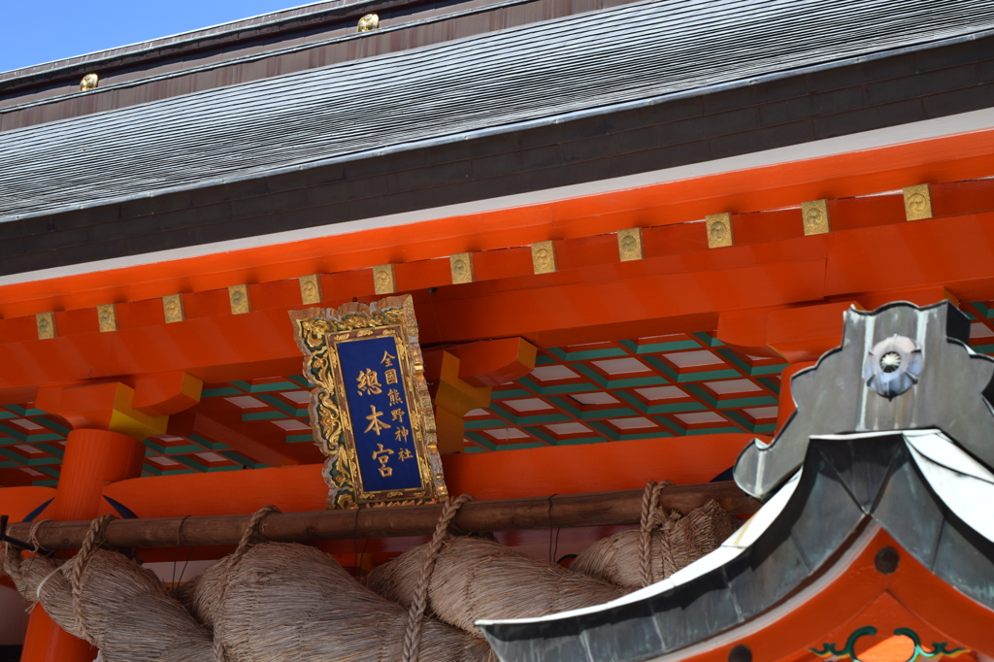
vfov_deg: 16.5
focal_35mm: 82
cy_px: 331
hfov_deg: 24.6
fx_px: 2277
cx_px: 497
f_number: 7.1
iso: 100
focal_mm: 55
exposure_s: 1/200
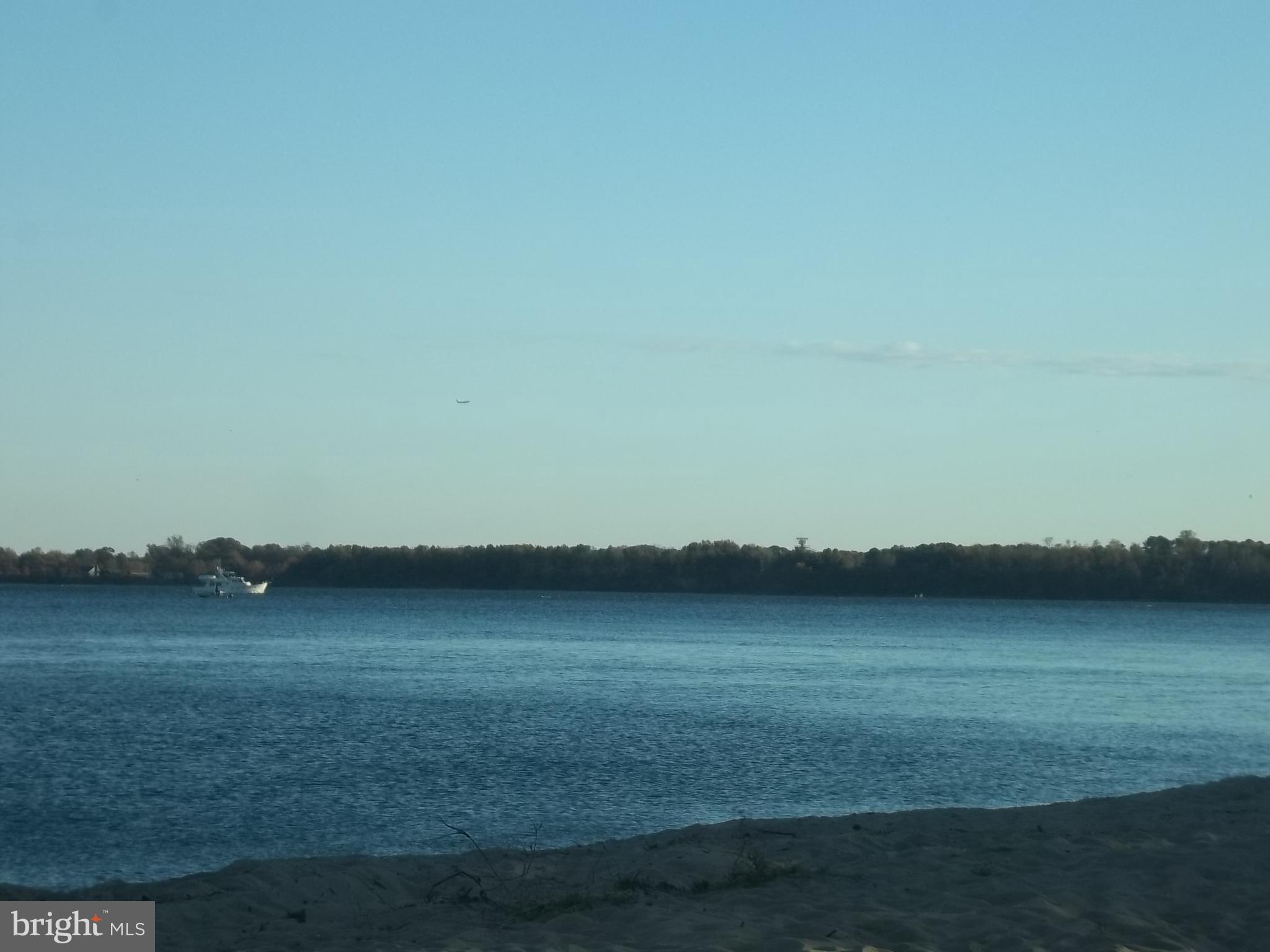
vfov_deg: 12.7
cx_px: 635
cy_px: 476
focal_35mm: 117
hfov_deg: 16.8
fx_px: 4293
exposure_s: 1/320
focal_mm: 21
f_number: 5.4
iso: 80
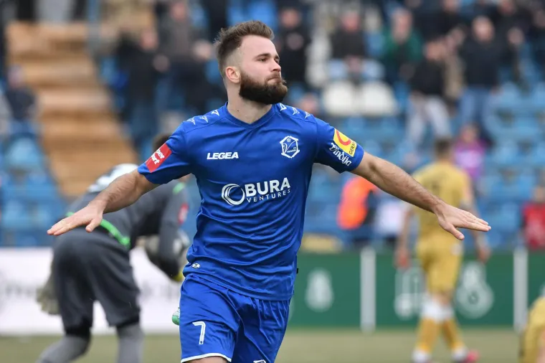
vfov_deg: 4.6
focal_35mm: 300
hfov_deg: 6.9
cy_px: 182
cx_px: 272
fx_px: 4539
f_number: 5
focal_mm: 300
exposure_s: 1/1250
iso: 1250
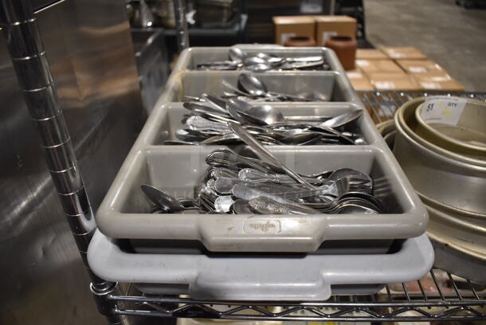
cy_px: 162
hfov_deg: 67.3
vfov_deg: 48.0
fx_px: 365
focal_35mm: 27
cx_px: 243
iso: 1250
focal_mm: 18
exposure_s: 1/125
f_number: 3.5
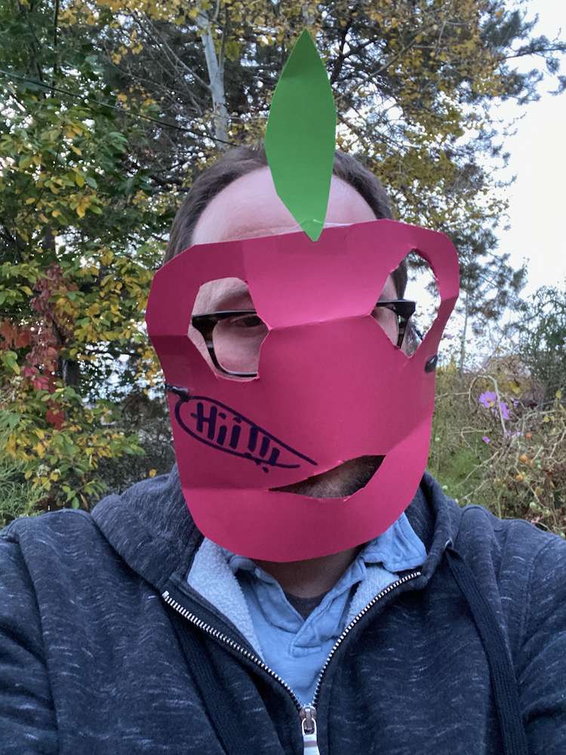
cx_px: 283
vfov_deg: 60.0
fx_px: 654
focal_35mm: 30
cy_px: 378
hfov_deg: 46.8
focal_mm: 2.71
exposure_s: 1/16
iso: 800
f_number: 2.2
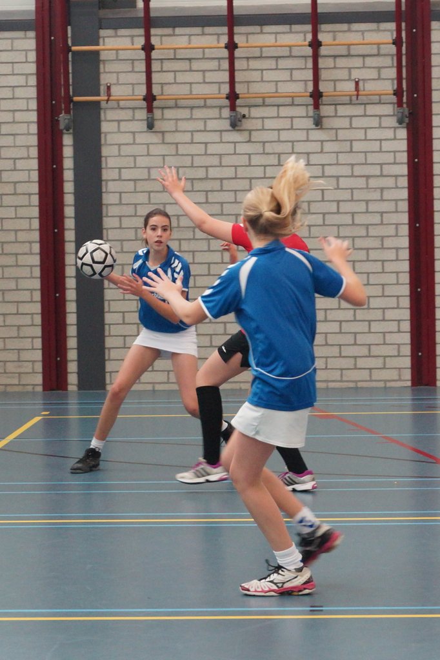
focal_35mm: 75
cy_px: 330
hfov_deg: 18.2
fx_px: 1376
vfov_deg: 27.0
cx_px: 220
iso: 1250
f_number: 4
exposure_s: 1/200
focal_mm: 50
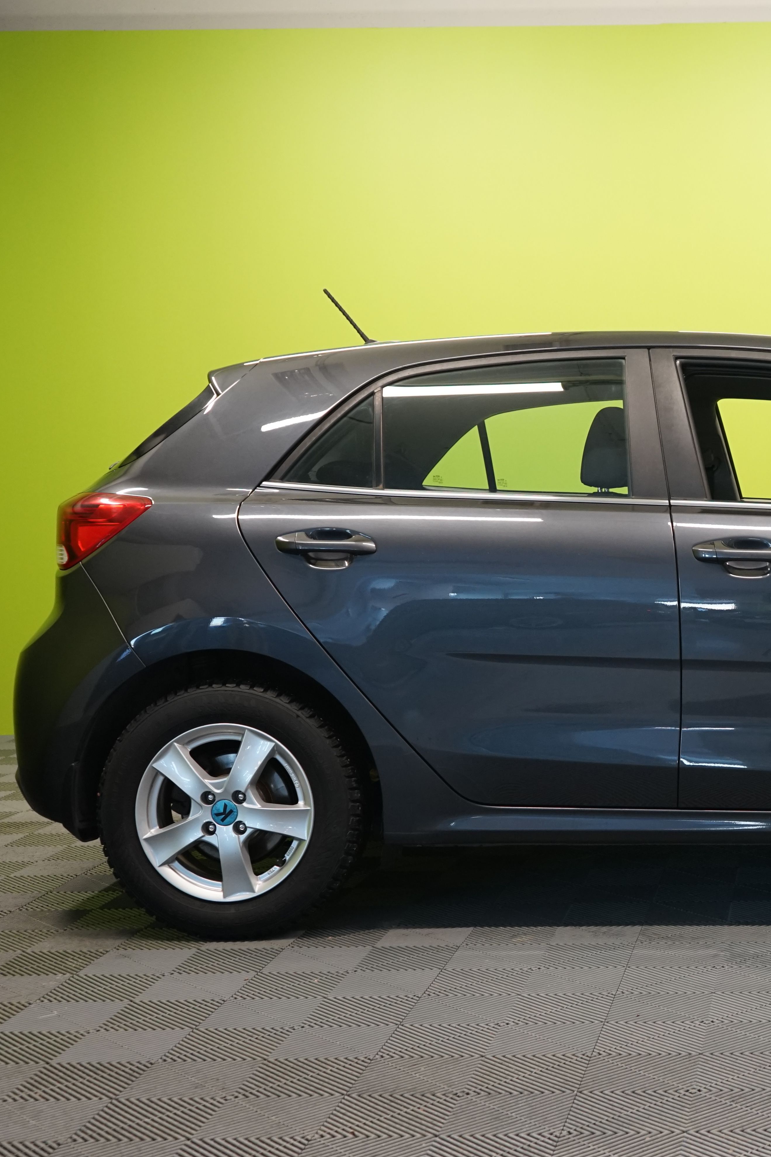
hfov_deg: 24.1
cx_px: 815
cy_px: 578
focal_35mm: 53
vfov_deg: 37.5
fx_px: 1702
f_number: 4.5
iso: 1250
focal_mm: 35
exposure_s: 1/30
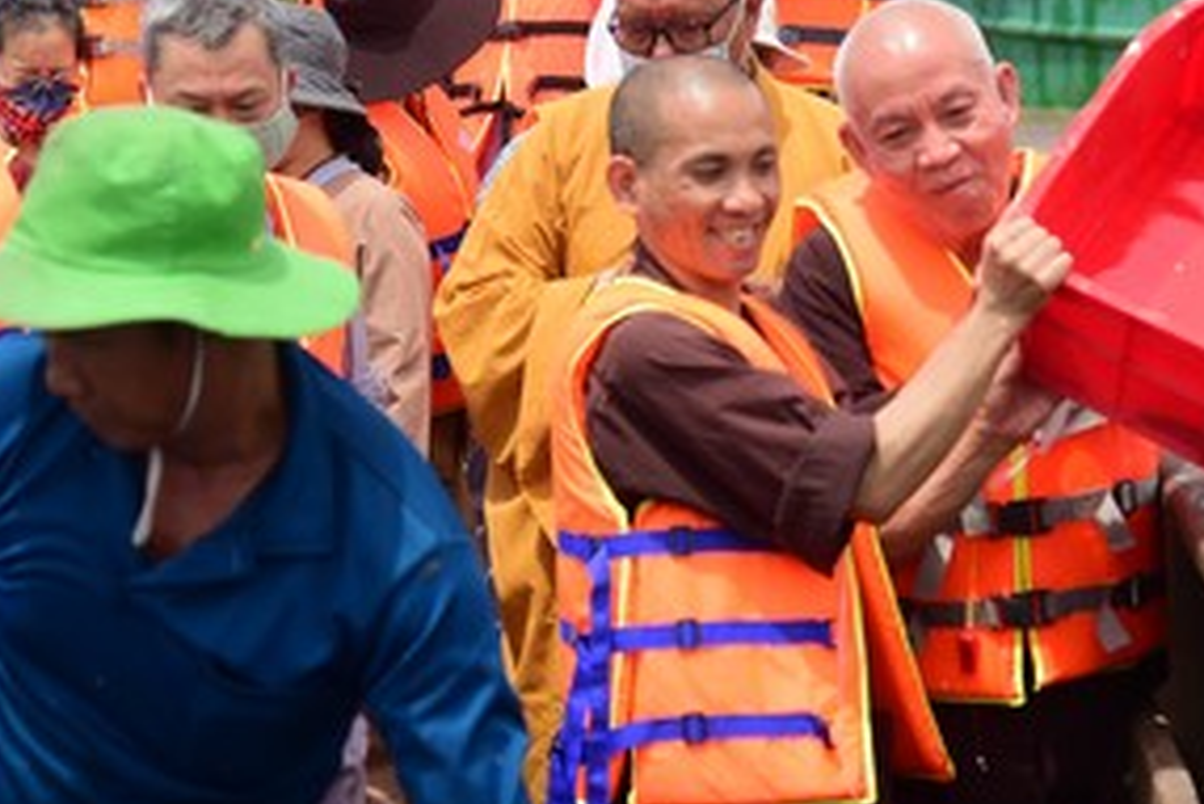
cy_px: 29
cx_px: 724
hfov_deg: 14.5
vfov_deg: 9.7
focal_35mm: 141
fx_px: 4718
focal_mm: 62
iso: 500
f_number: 4
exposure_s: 1/4000
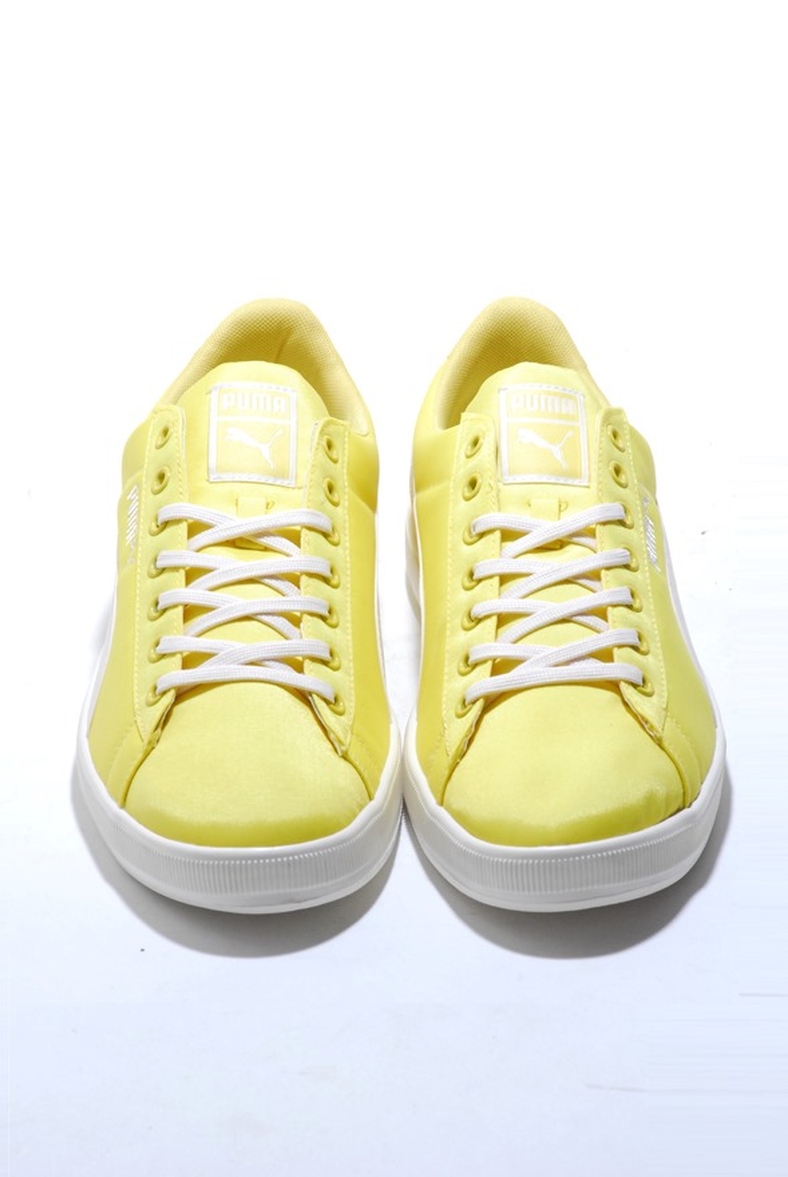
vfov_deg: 16.1
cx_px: 394
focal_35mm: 128
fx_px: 4174
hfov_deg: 10.8
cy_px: 588
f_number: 14
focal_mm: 85
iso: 640
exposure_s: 1/160
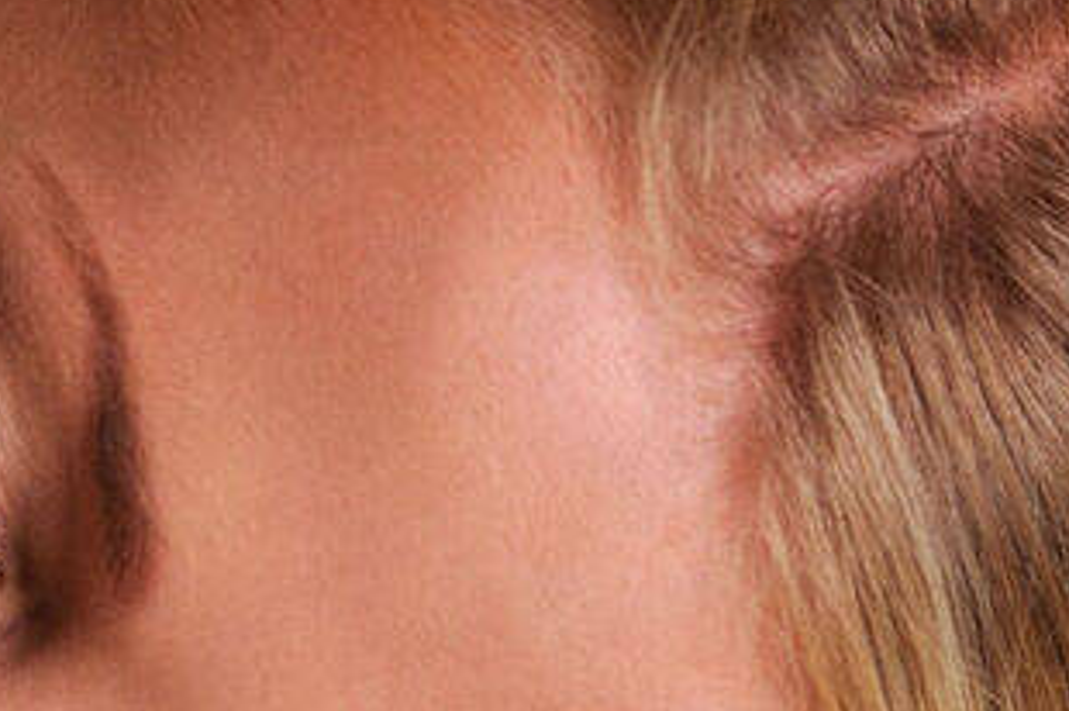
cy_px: 568
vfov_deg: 1.3
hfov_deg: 2.0
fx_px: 30642
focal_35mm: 1033
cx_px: -1455
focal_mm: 200
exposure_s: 1/200
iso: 320
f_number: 6.3
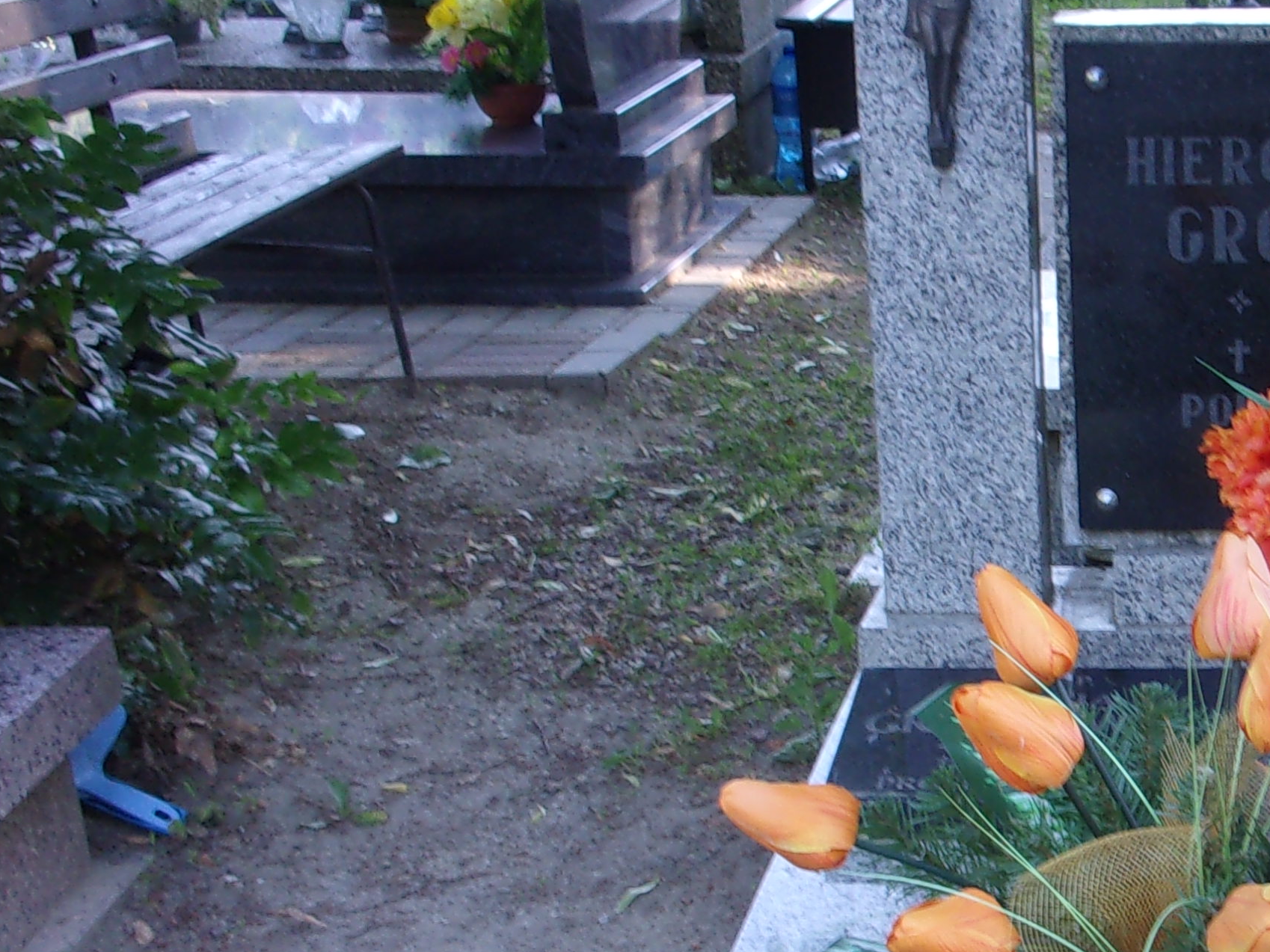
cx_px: 1302
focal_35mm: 76
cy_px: 787
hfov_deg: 24.4
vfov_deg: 19.2
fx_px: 2788
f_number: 3.9
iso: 83
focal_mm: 5.1
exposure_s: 1/34
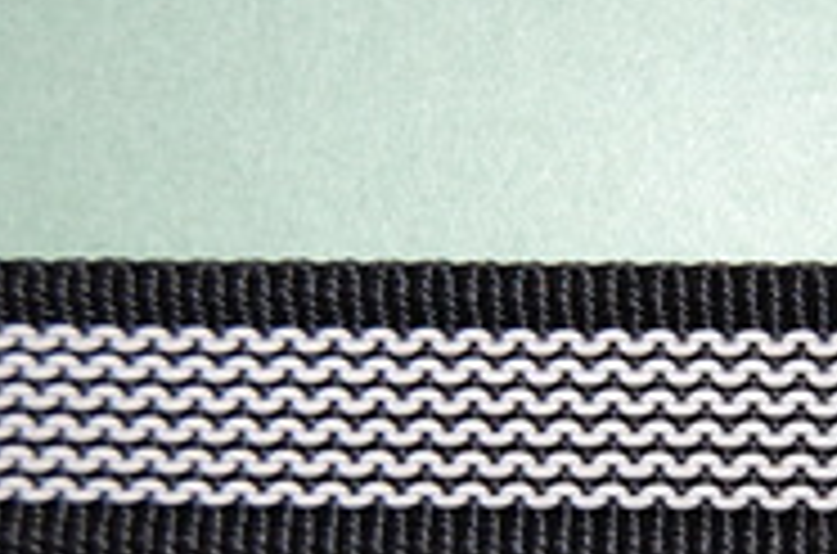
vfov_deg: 12.9
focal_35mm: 105
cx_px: 774
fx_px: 2435
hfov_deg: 19.1
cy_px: 423
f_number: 4.2
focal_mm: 26
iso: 200
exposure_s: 1/60
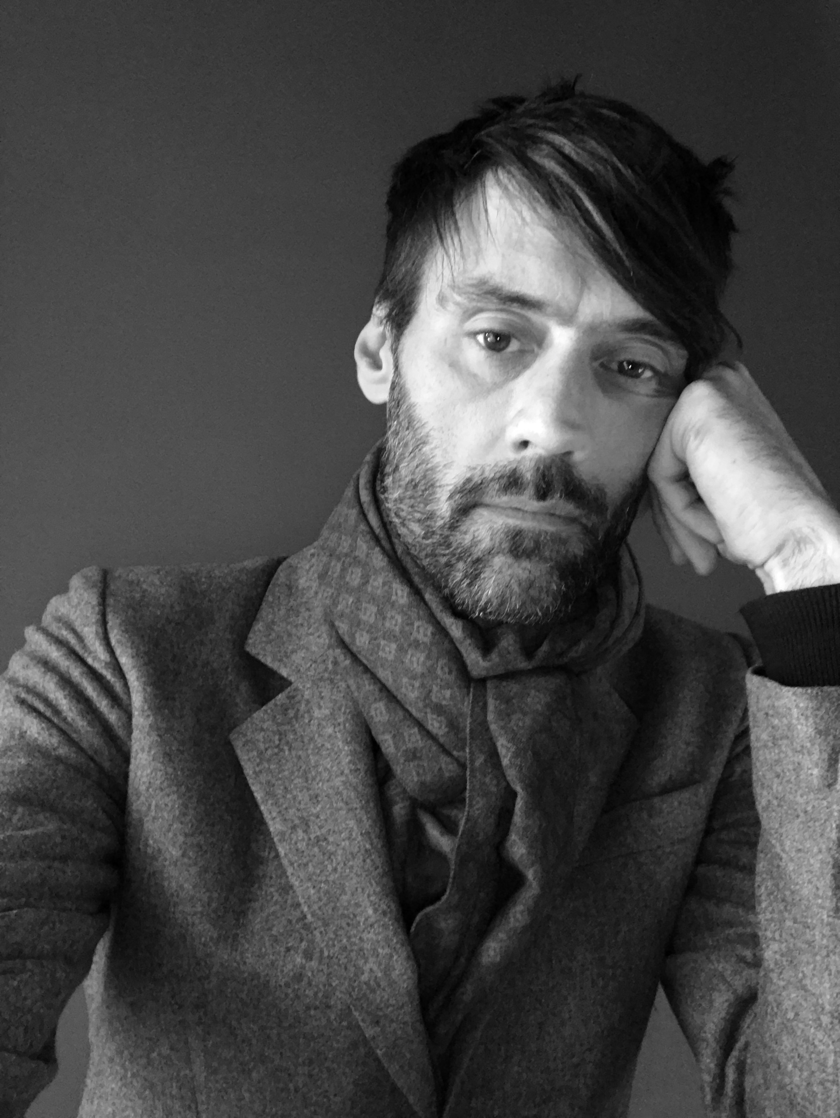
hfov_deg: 44.2
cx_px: 420
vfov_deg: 56.8
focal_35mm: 32
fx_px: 1034
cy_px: 559
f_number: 2.2
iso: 200
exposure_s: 1/20
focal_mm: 2.87
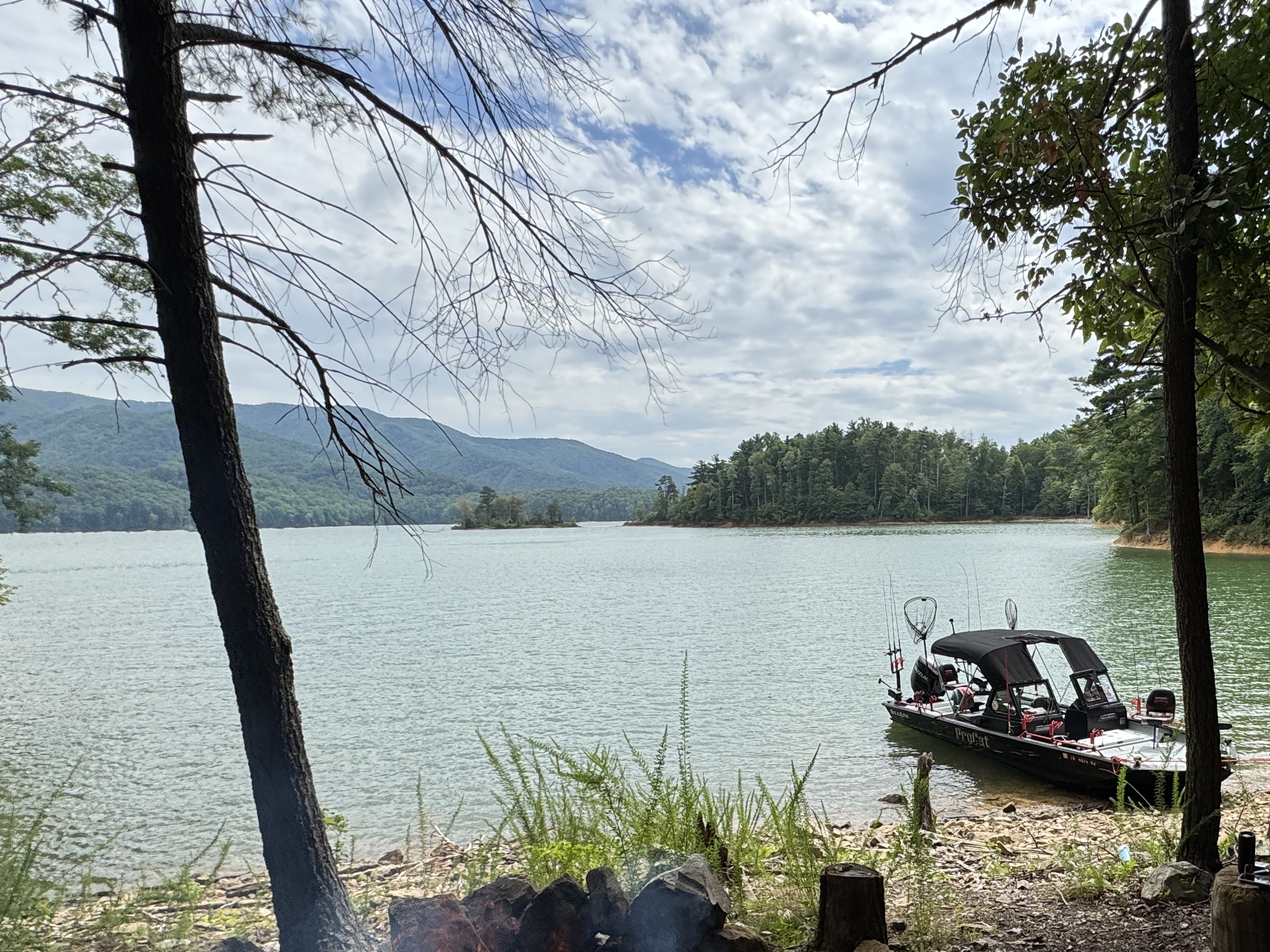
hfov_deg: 69.4
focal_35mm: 24
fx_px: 881
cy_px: 697
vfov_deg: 54.5
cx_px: 855
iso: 50
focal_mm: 2.22
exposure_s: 1/2273
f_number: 2.2
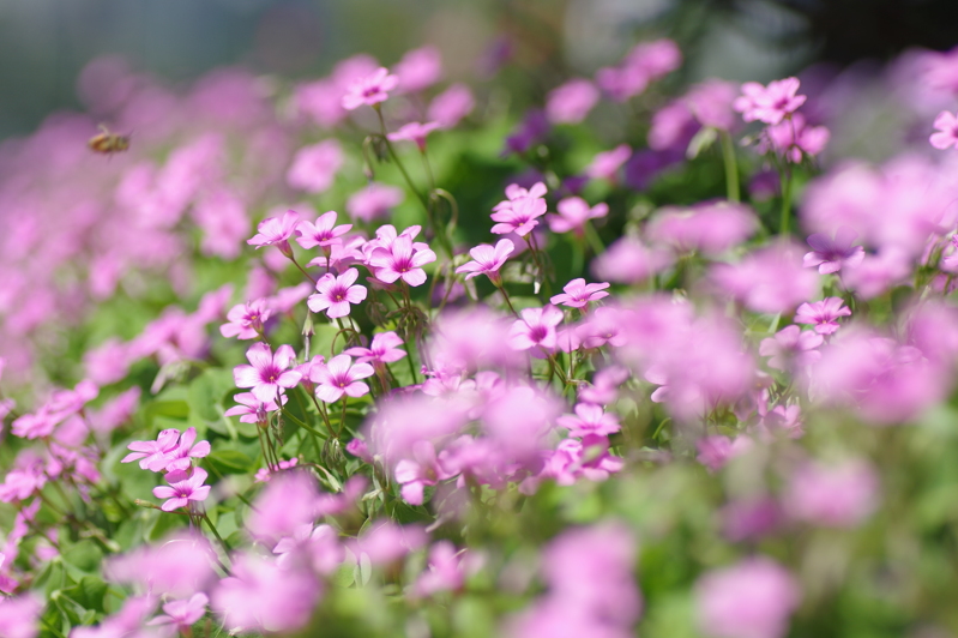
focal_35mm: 173
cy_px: 380
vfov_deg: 7.9
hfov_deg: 11.9
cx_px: 381
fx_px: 4602
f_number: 3.5
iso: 100
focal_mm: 90
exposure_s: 1/1000
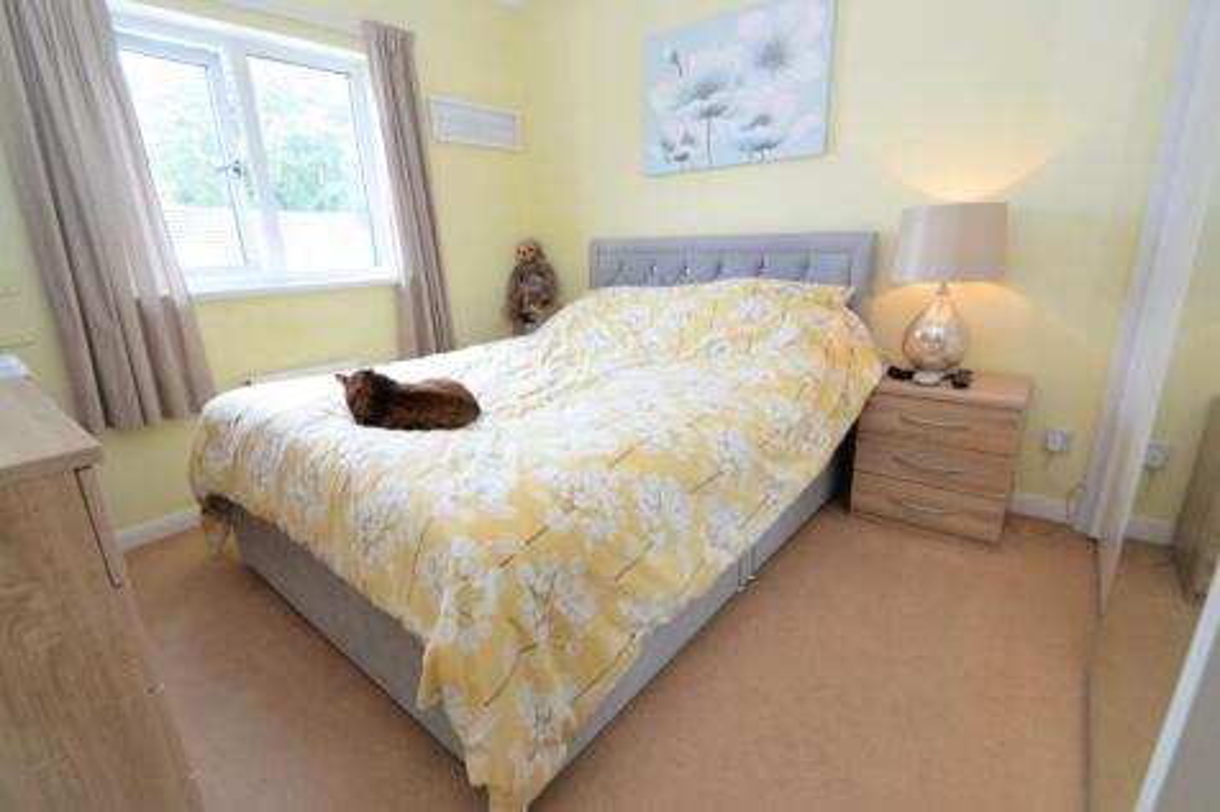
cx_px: 610
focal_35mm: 15
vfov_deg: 77.3
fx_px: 508
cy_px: 406
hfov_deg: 100.4
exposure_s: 1/80
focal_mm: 10
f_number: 4.5
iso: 400
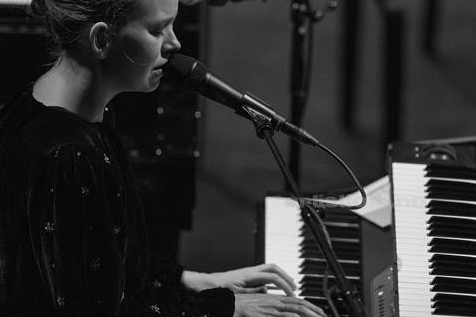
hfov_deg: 4.5
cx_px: 279
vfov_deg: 3.0
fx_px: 6000
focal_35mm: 454
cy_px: 128
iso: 6400
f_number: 2.8
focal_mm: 300
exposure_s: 1/500
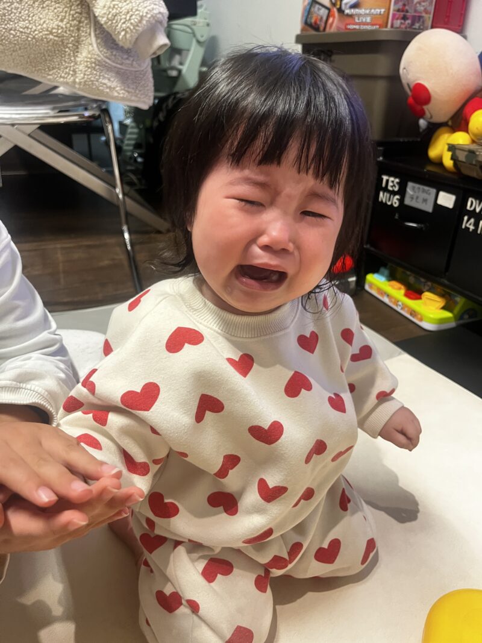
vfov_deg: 67.3
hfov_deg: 53.1
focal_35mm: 26
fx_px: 483
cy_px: 322
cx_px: 241
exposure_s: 1/60
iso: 250
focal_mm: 5.1
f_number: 1.6
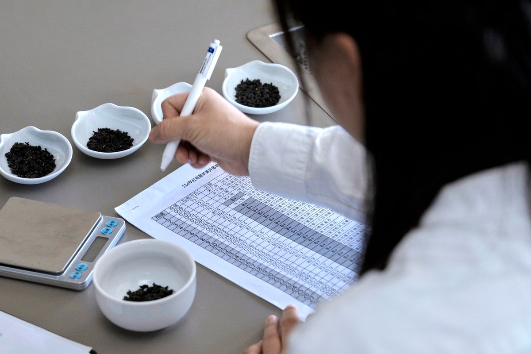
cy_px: 177
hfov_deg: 19.5
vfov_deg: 13.0
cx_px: 266
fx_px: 1549
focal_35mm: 105
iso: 800
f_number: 4
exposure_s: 1/160
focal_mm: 70
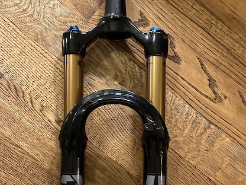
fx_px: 355
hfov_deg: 38.2
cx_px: 115
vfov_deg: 28.7
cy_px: 135
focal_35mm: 50
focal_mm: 5.7
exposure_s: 1/40
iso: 640
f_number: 1.5
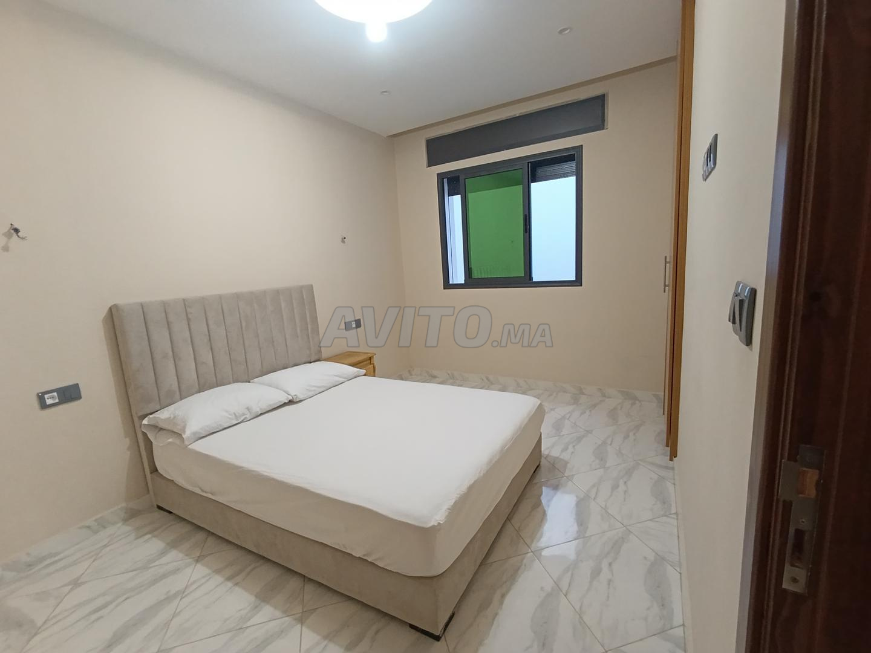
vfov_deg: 78.1
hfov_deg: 94.5
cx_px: 436
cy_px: 326
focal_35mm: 16
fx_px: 403
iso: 400
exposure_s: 1/33.3
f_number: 2.2
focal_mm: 1.65
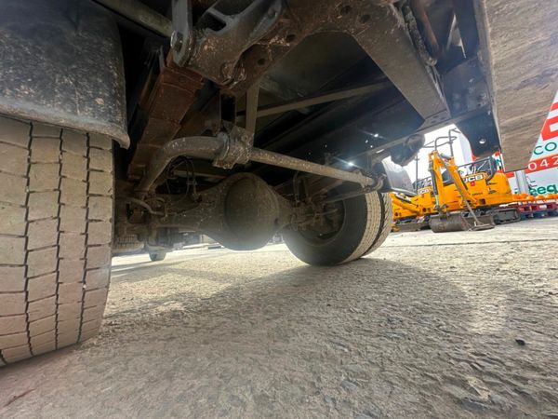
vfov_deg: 85.7
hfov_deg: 102.1
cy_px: 210
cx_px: 279
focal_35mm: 14
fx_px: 226
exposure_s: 1/153
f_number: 2.2
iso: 40
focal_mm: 2.22
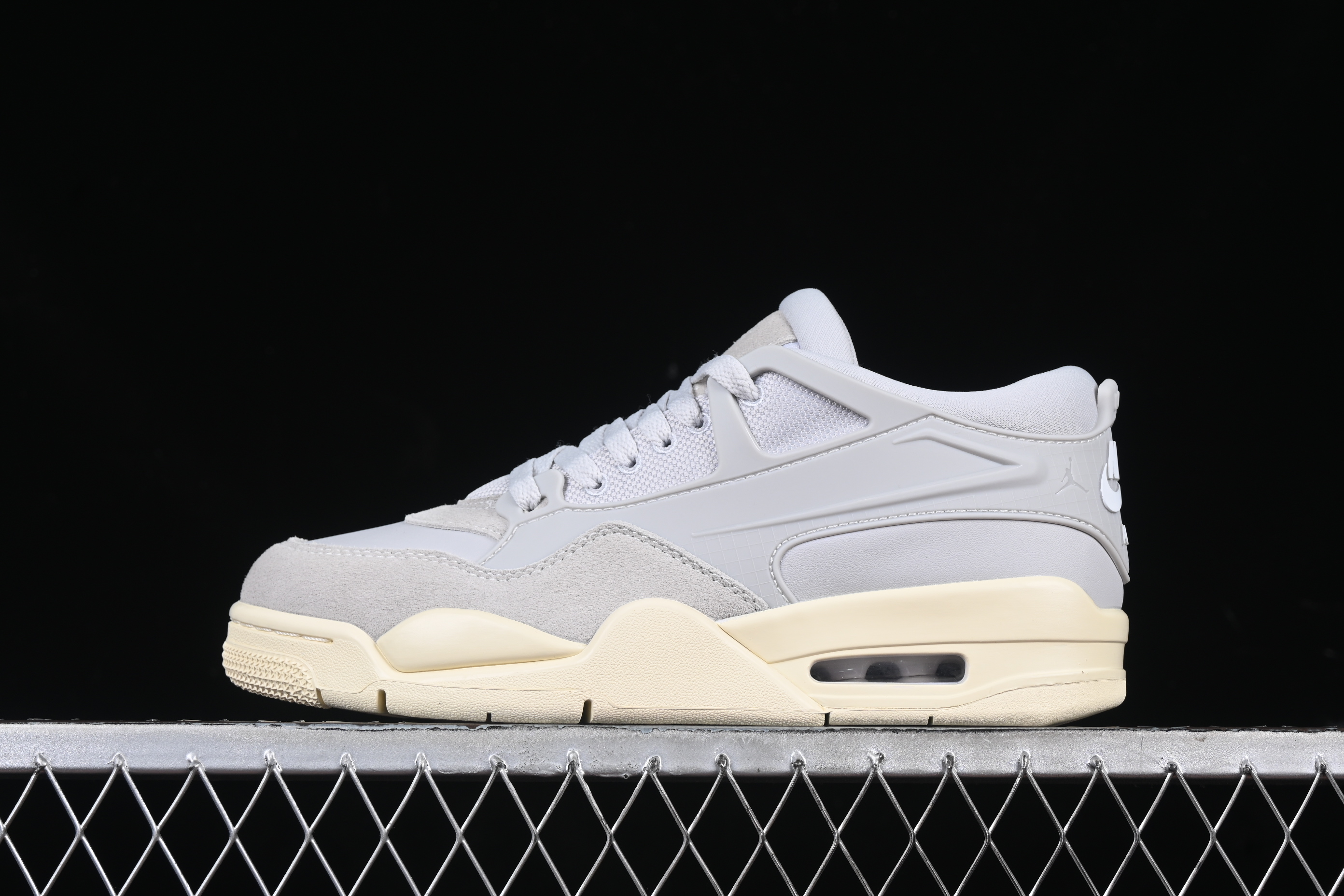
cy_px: 448
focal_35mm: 75
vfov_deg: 18.2
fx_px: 2800
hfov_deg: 27.0
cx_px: 672
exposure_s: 1/80
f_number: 8
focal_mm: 50
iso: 160
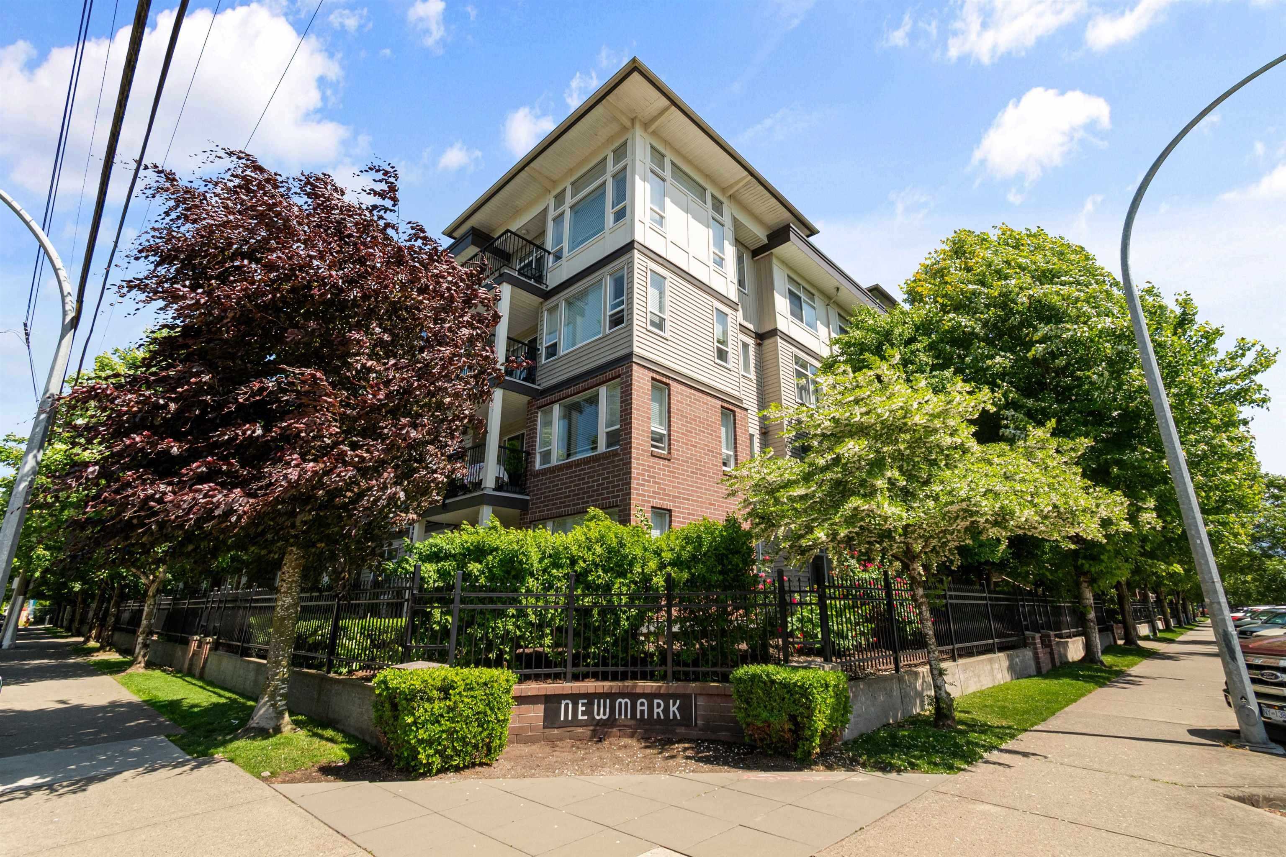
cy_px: 428
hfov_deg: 100.4
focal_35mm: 15
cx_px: 643
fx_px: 536
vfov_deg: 77.3
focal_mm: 10
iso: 250
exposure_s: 1/400
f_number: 9
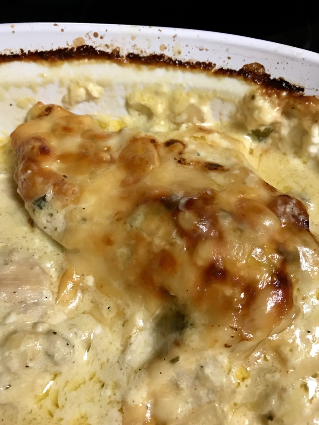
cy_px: 212
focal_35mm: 28
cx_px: 160
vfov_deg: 63.4
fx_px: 344
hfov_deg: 49.8
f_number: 1.8
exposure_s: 1/15
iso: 50
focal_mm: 3.99
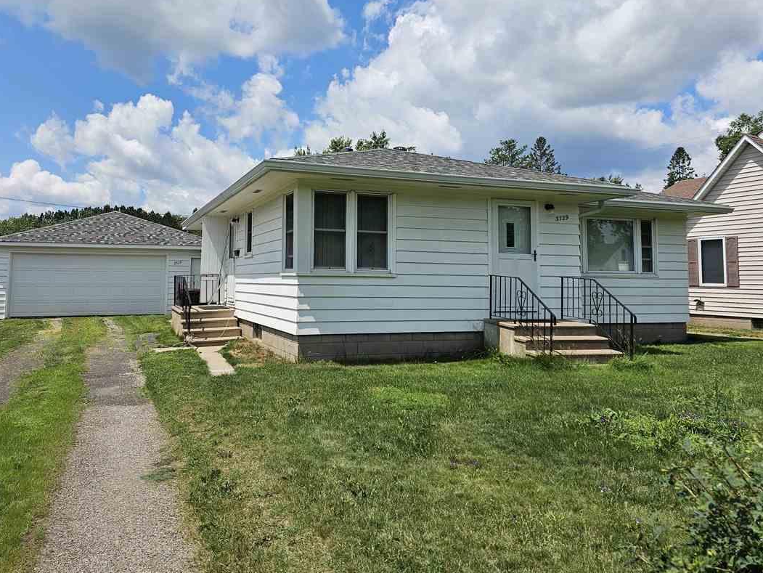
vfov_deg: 49.5
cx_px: 334
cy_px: 236
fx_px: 617
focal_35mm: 28
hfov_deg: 63.2
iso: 10
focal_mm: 6.3
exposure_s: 1/1148
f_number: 1.7
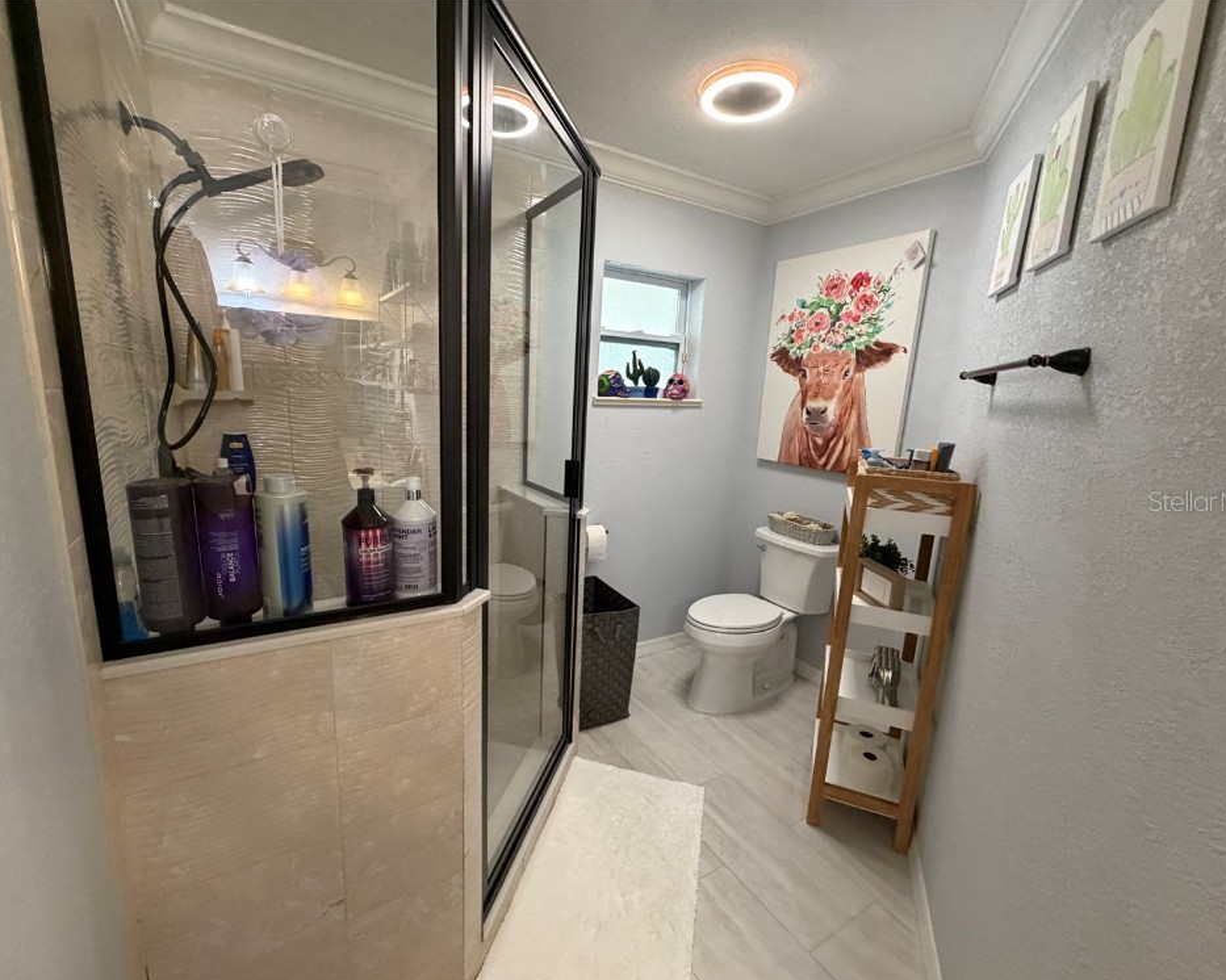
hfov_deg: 96.8
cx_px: 599
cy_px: 501
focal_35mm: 15
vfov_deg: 84.0
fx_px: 544
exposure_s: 1/60
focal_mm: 2.22
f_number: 2.2
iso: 320
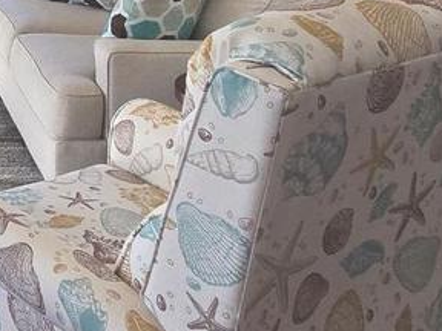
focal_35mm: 65
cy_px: -141
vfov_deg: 20.0
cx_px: -276
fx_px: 830
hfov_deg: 22.5
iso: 50
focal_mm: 2.2
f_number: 2.2
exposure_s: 1/166
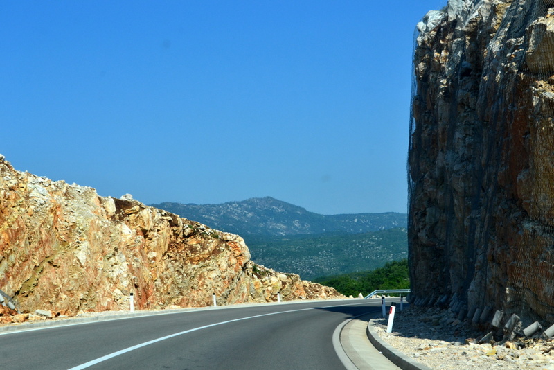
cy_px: 185
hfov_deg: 28.1
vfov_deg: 18.9
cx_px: 277
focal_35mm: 72
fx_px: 1108
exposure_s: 1/500
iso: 400
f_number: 11
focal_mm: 48
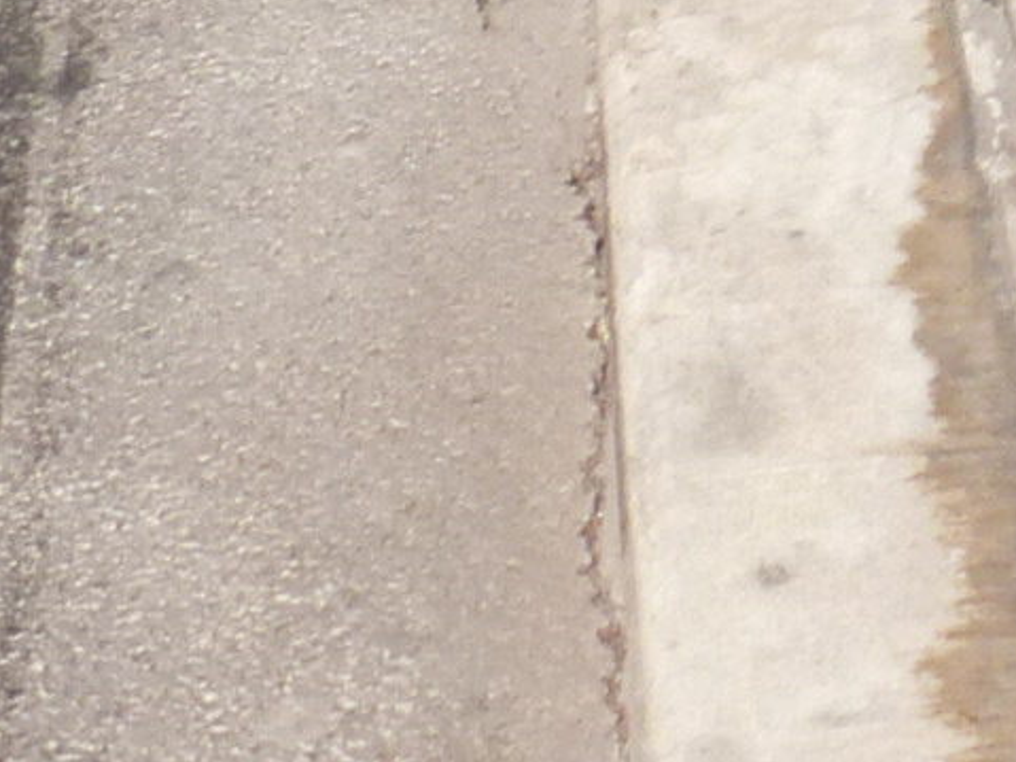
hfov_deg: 11.3
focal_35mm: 154
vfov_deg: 8.1
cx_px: 2204
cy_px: -1596
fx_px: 4519
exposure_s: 1/400
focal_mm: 4.3
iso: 100
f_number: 4
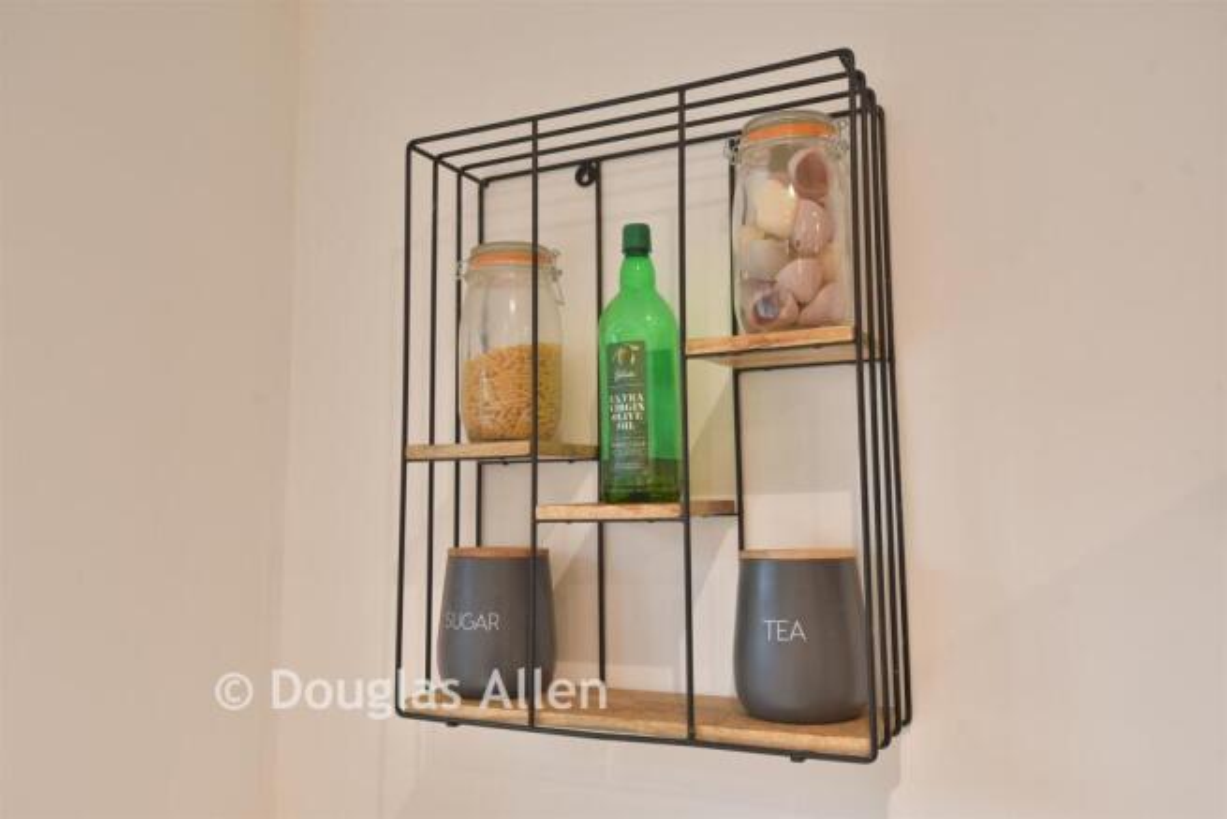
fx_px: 1023
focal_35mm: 30
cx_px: 614
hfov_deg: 61.9
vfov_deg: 43.6
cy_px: 410
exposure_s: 1
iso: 100
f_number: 8
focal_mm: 20
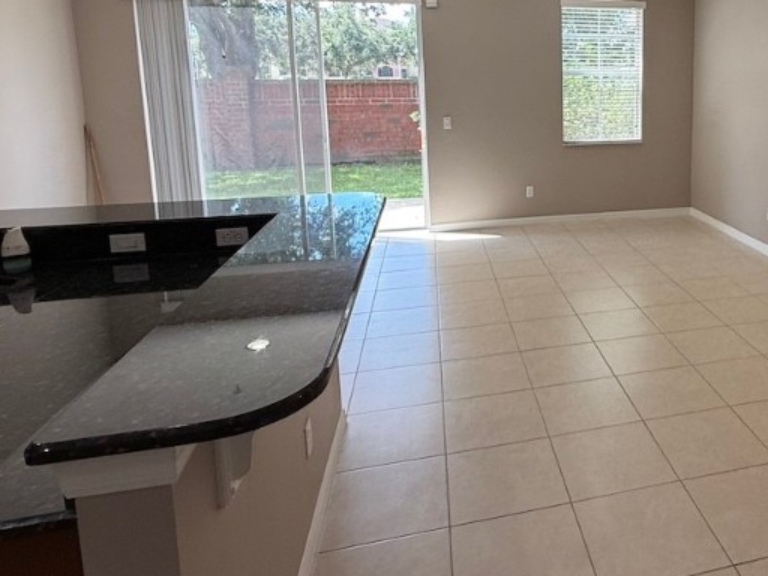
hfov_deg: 58.8
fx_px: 621
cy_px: 164
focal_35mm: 28
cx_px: 609
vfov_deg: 48.3
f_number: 2.2
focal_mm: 2.22
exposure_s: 1/120
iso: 80
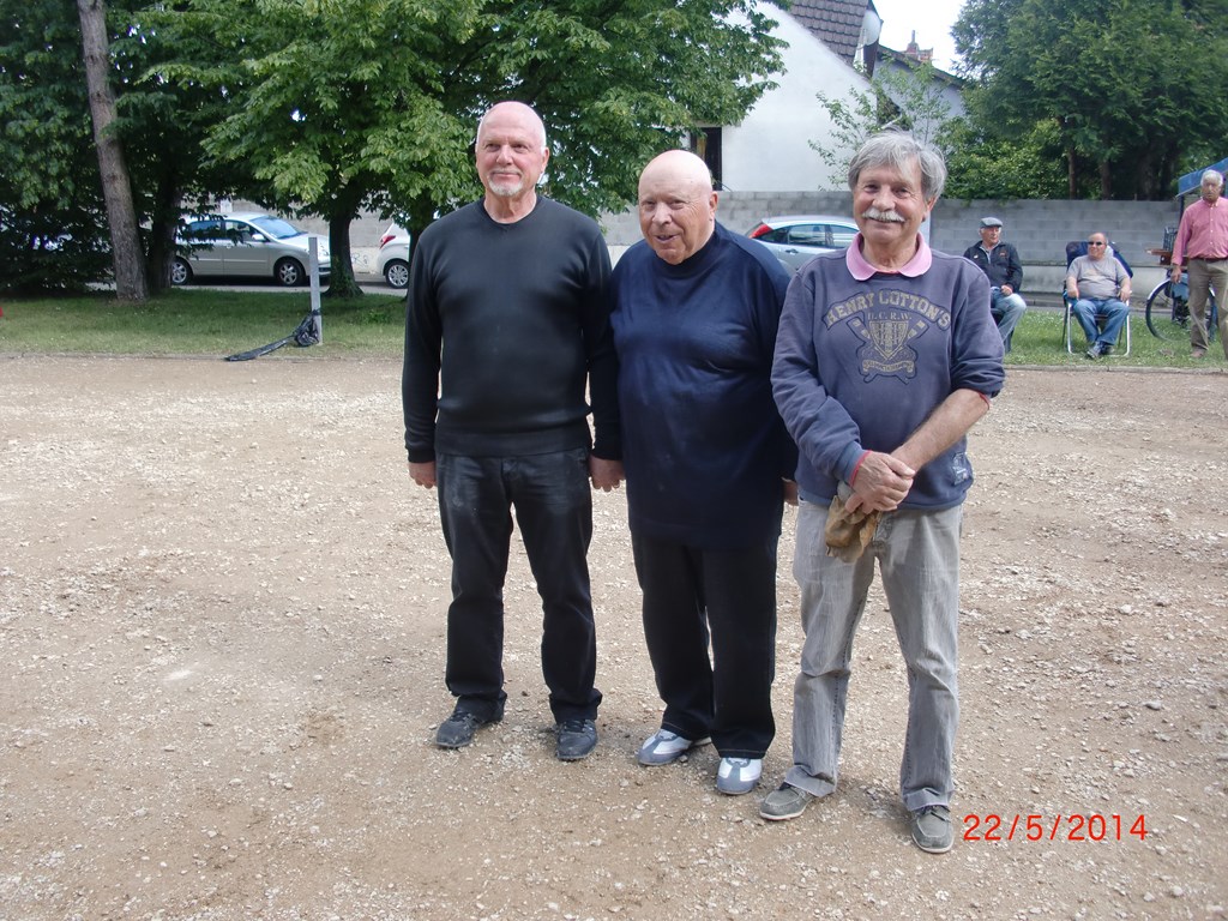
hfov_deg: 51.4
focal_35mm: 36
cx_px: 614
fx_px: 1277
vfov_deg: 39.7
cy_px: 460
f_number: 2.8
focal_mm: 6.3
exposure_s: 1/160
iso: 64
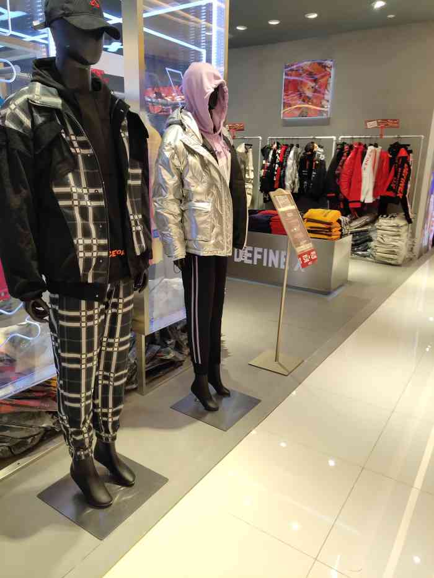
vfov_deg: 60.0
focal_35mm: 30
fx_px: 501
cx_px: 217
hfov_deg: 46.8
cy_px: 289
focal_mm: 4.35
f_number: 1.8
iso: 107
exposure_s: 1/100
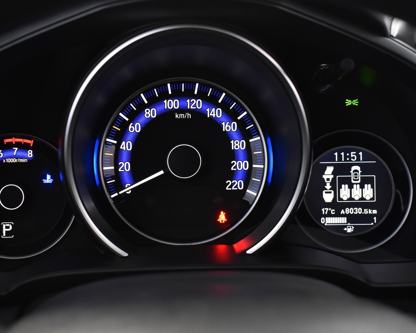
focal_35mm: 55
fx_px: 677
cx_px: 188
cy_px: 167
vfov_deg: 27.6
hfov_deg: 34.1
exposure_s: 1/13
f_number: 5.6
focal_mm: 32
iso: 1250
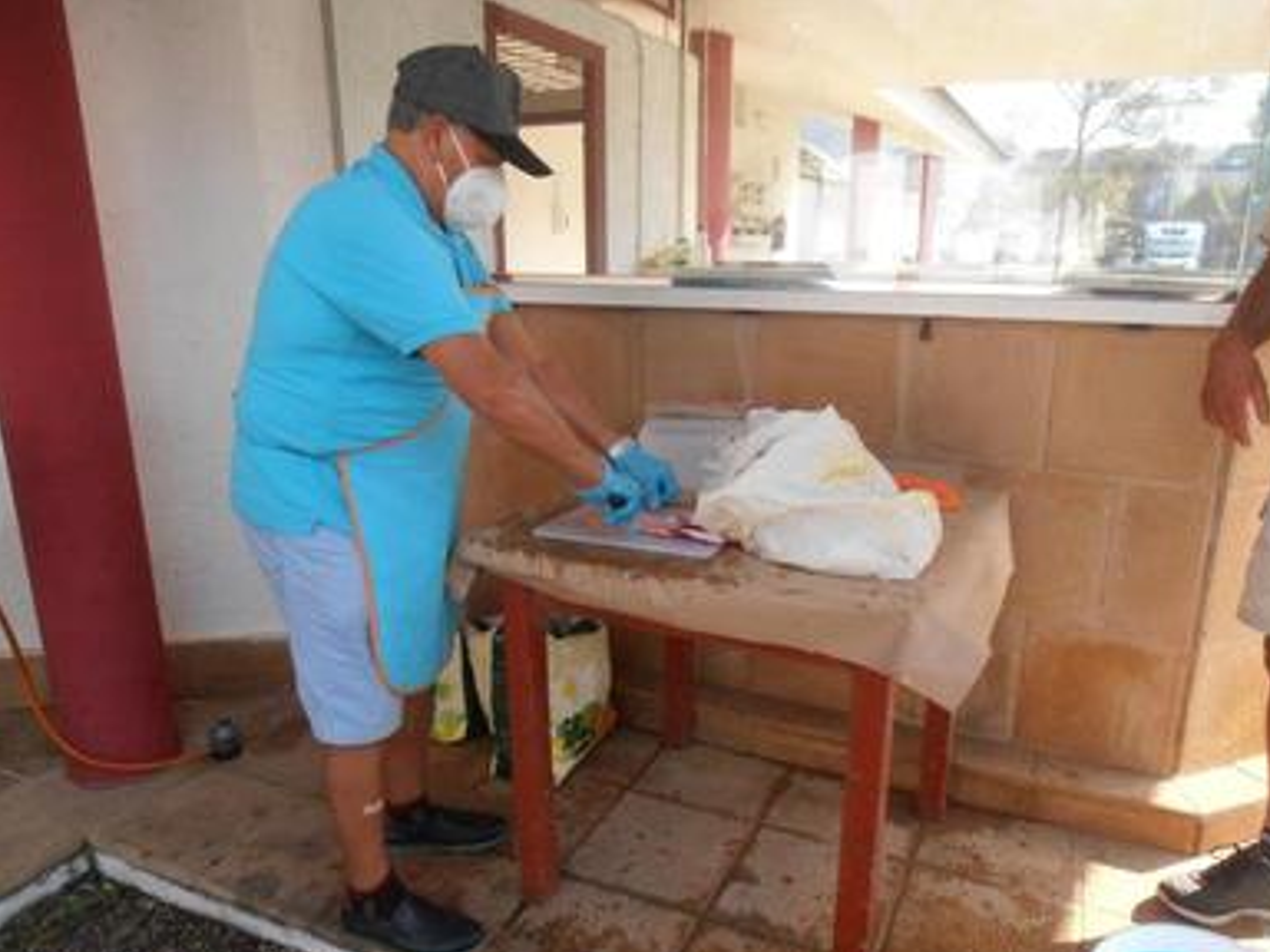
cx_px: 655
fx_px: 917
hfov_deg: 69.4
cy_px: 493
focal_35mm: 25
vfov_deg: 54.9
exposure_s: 1/500
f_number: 3
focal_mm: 4.2
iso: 200
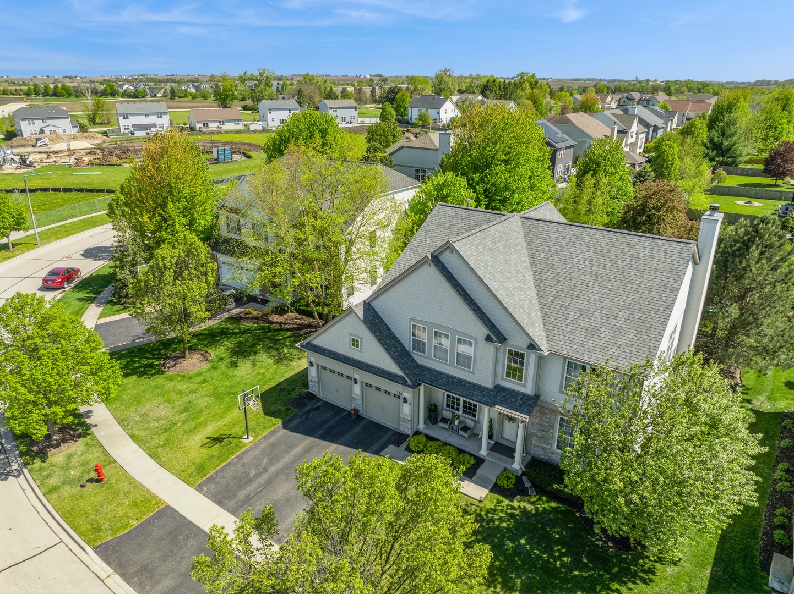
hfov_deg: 71.6
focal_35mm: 24
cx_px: 397
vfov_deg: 56.8
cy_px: 297
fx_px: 550
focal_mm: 12.29
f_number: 2.8
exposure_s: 1/1600
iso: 130
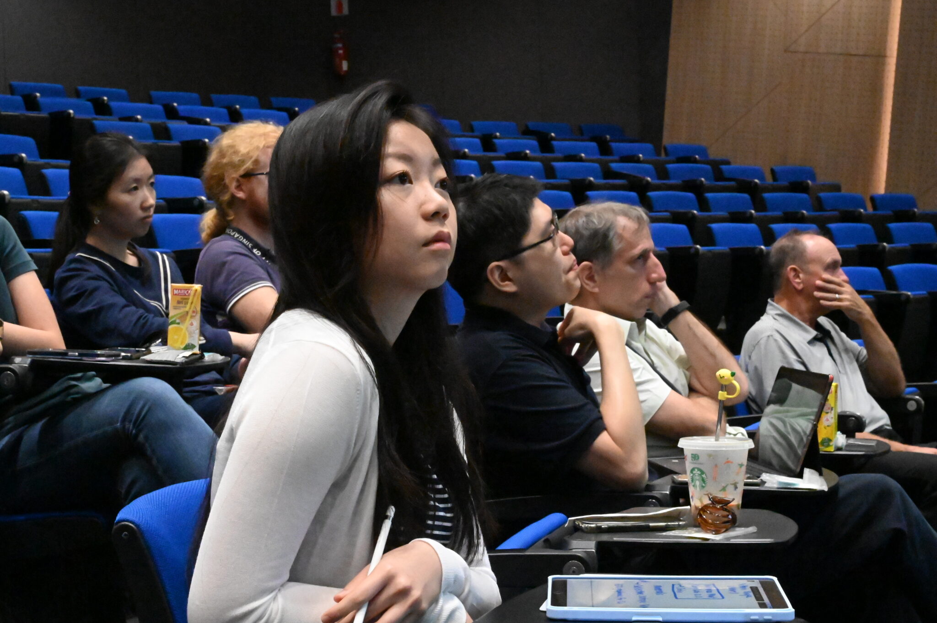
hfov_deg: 28.9
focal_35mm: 70
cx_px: 468
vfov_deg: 19.4
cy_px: 312
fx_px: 1821
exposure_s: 1/80
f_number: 22
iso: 51200
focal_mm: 70
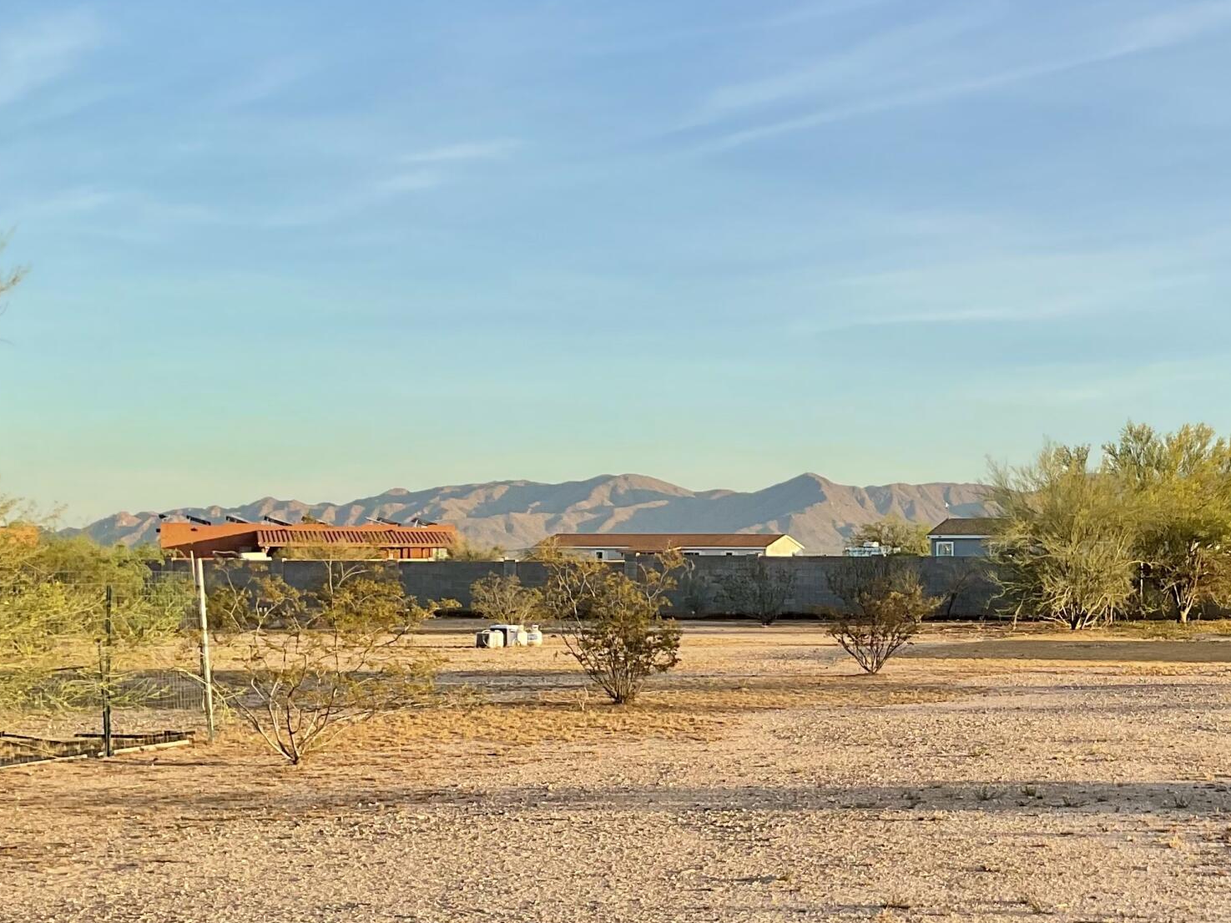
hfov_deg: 31.3
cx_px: 1092
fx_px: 2098
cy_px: 624
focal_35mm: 59
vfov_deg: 24.7
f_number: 1.8
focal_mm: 3
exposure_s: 1/749
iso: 16
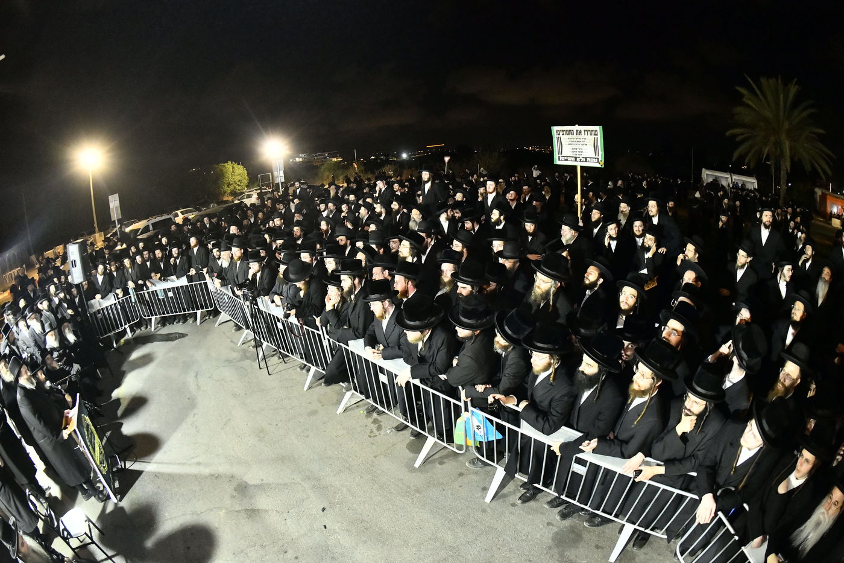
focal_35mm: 16
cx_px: 422
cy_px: 282
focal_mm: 16
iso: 5000
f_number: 5
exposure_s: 1/60
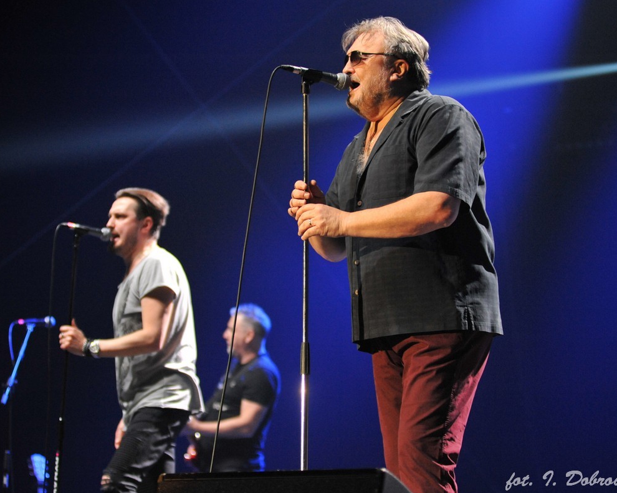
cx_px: 302
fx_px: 1662
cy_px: 248
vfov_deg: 16.9
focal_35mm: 91
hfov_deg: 21.0
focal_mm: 80
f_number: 2.8
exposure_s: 1/320
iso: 3200
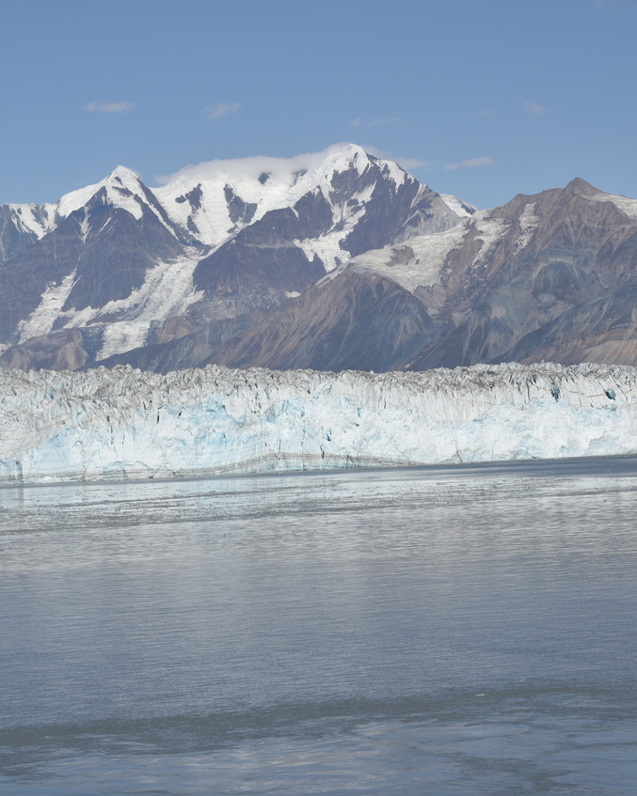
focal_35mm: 88
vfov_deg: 21.7
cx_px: 320
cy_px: 398
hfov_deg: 17.5
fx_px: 2075
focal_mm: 62
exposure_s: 1/500
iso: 100
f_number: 11
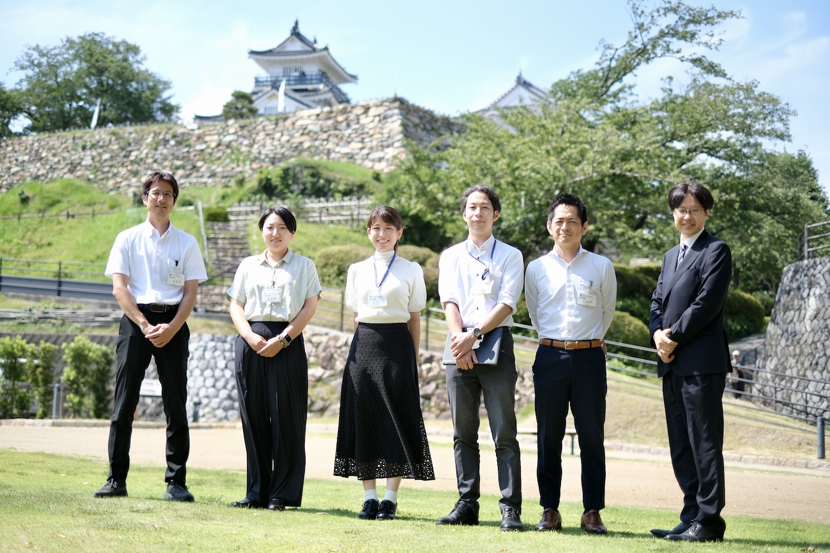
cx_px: 415
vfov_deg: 25.5
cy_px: 276
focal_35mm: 53
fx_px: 1222
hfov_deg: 37.5
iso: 160
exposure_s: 1/3800
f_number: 1.4
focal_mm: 35
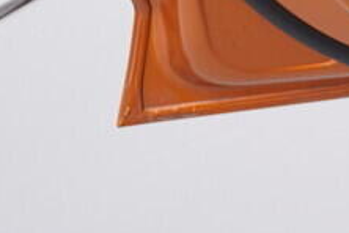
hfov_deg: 11.3
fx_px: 1609
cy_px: -256
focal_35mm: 166
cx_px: 673
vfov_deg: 7.9
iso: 125
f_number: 3.2
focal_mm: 24
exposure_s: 1/50
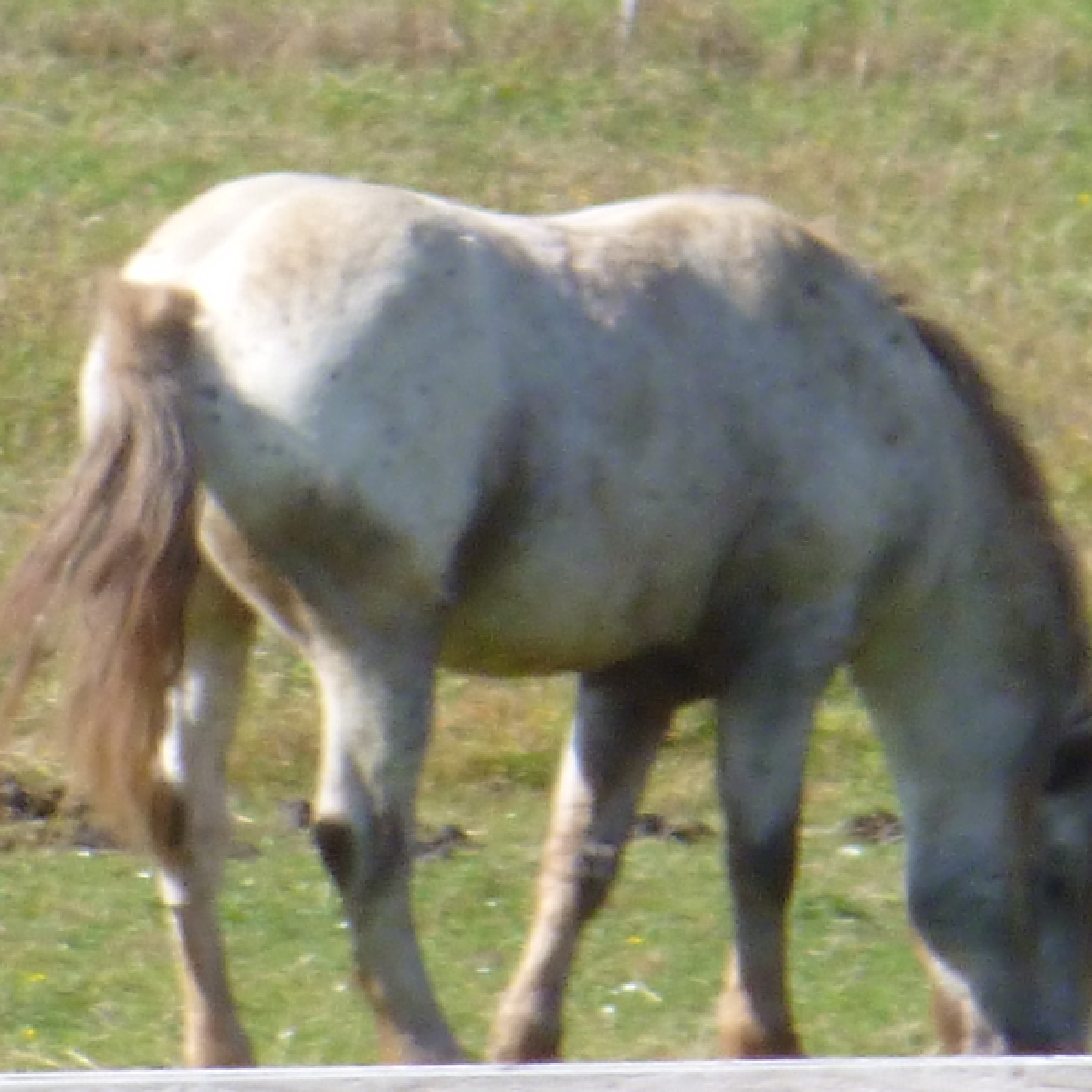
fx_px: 47540
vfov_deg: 1.3
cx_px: 608
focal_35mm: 1332
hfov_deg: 1.3
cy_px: 546
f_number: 5.9
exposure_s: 1/200
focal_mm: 45
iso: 100
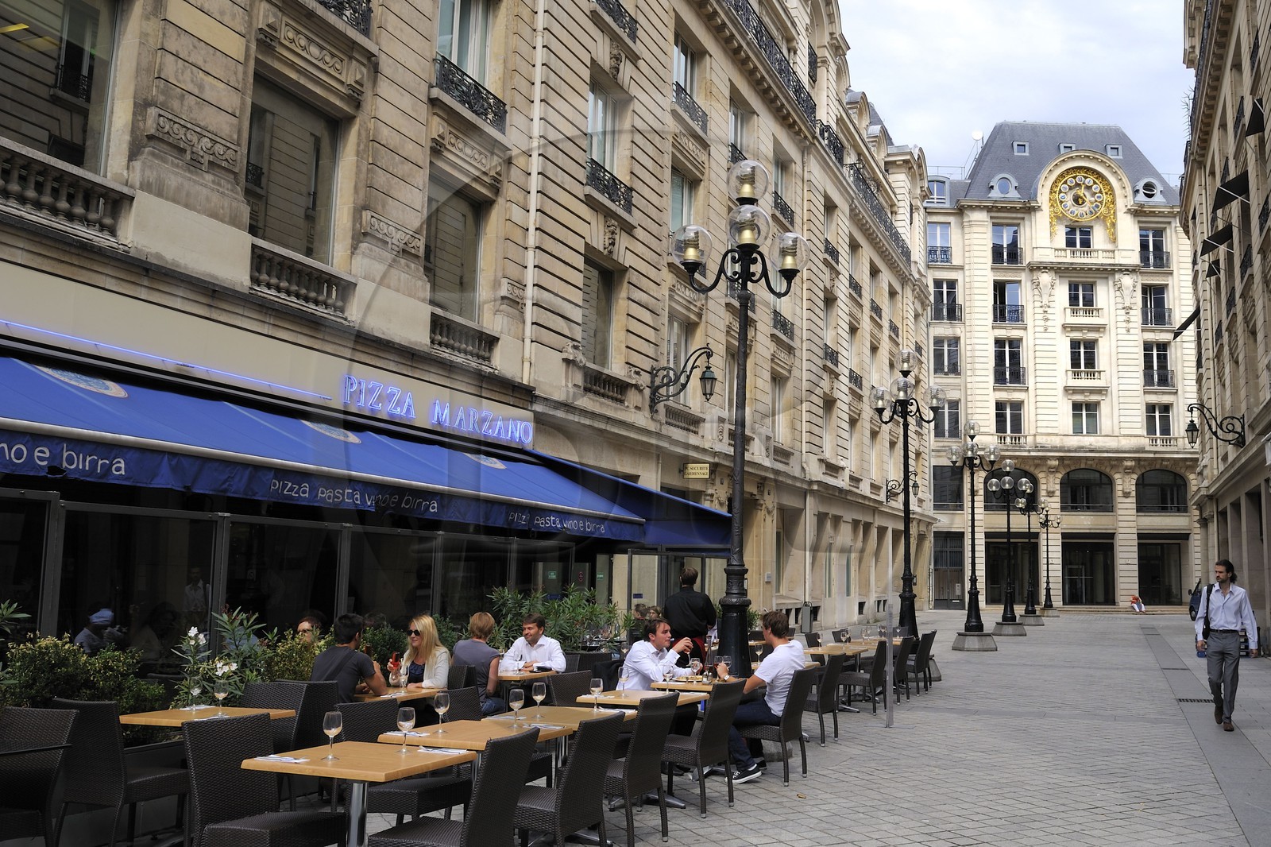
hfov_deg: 69.4
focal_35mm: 26
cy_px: 424
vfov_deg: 49.5
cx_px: 636
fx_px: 918
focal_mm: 26
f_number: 10
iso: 200
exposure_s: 1/125
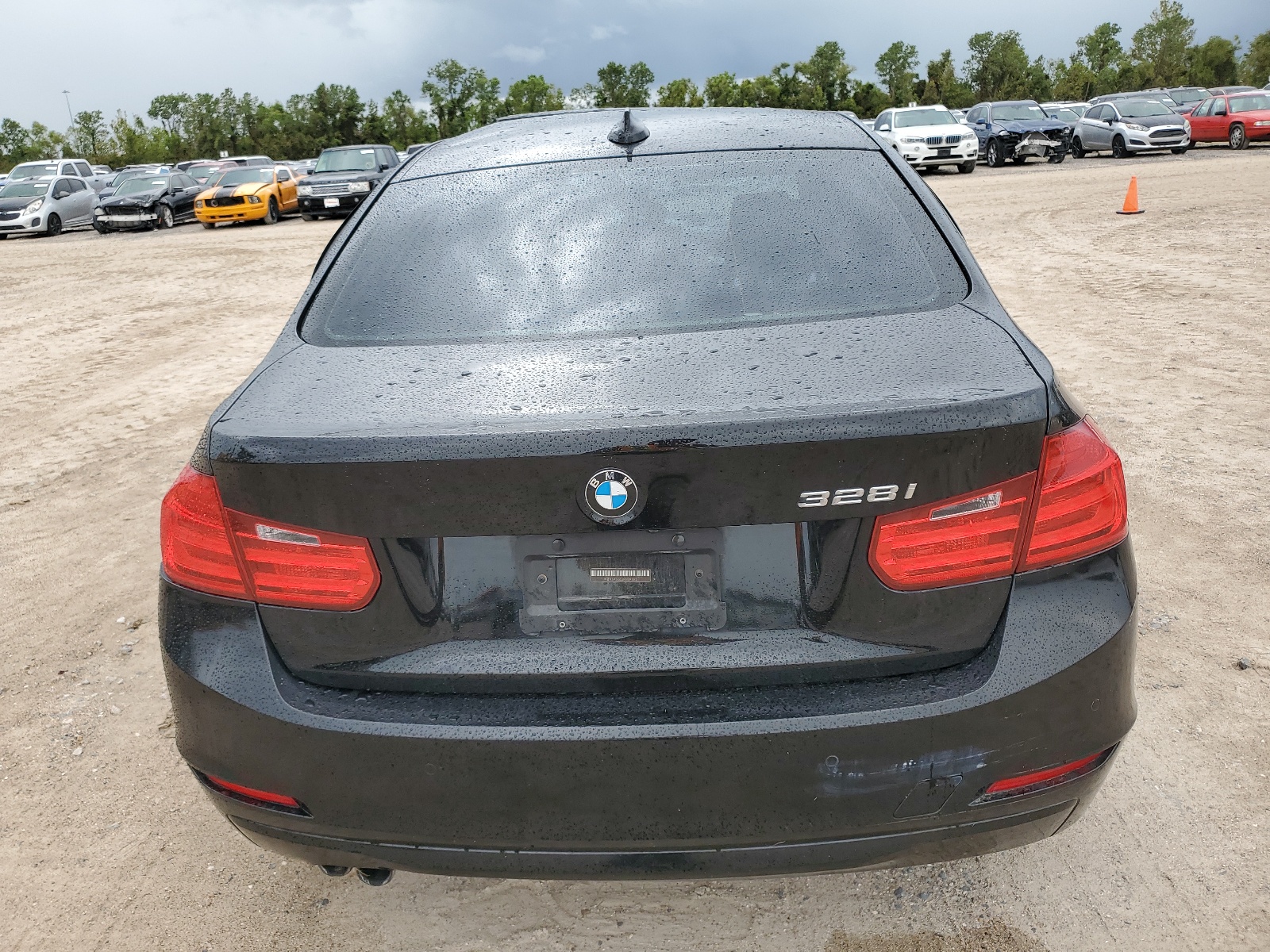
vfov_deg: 53.1
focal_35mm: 26
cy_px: 476
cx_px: 635
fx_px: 954
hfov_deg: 67.3
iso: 50
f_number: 1.5
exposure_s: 1/714
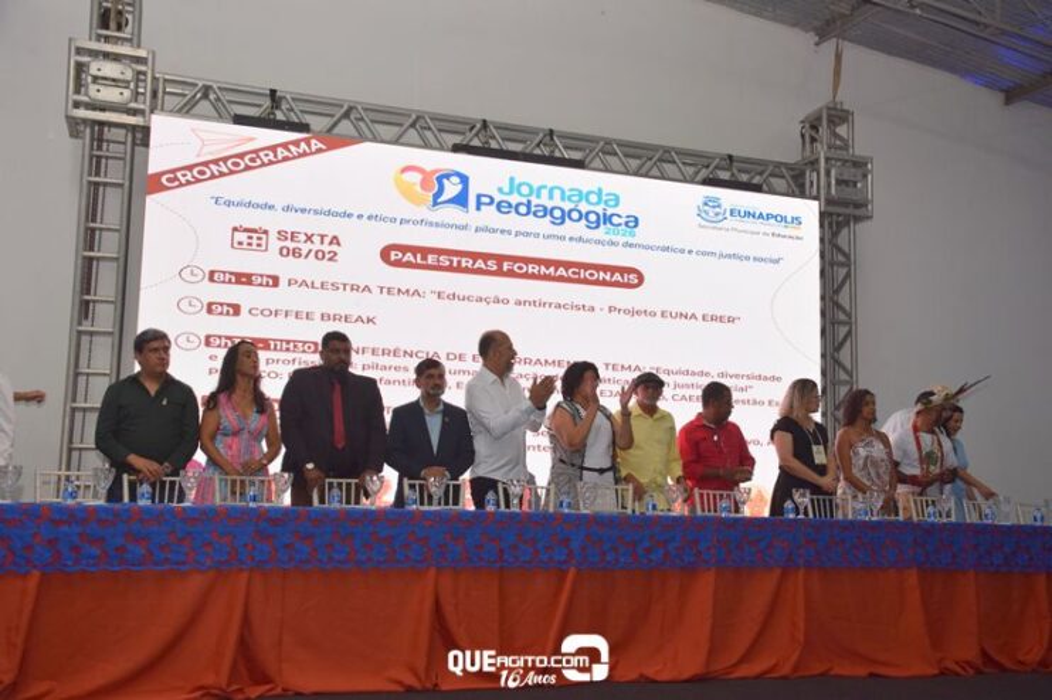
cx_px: 526
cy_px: 350
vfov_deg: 35.5
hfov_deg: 51.3
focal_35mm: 38
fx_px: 1095
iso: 560
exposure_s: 1/125
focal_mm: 25
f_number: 5.6
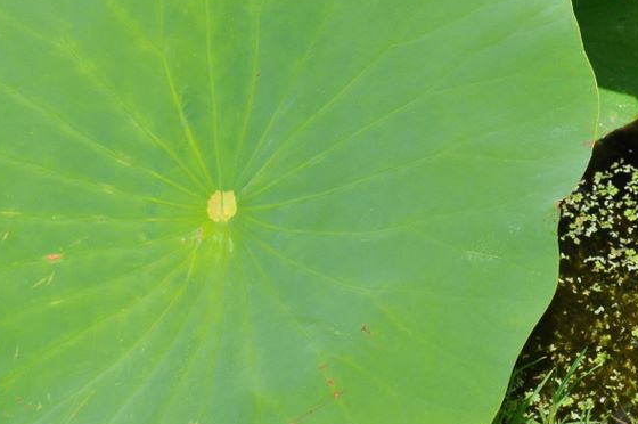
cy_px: 154
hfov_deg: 11.4
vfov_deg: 7.6
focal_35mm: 181
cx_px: 261
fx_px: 3204
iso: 200
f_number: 9
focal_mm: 66
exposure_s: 1/320
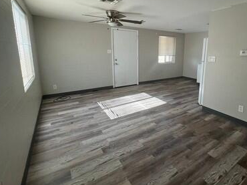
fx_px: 128
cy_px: 75
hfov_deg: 86.5
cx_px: 150
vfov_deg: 70.9
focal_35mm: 18
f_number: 1.8
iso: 80
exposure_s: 1/99
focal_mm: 1.57
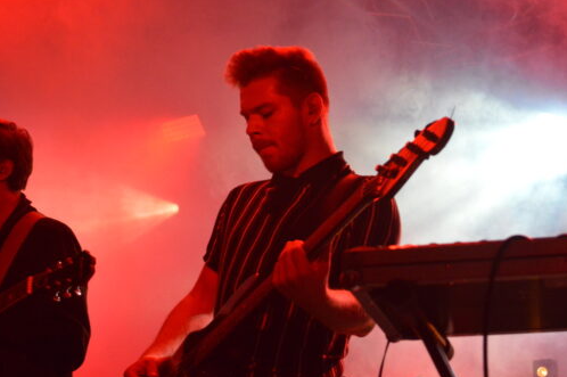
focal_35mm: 74
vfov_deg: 18.4
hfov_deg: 27.3
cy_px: 165
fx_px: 1164
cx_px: 332
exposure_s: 1/125
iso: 3200
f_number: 5.3
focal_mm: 42
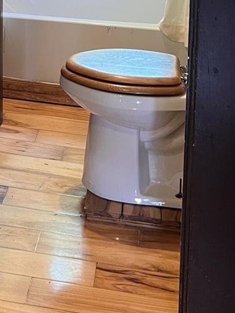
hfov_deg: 17.8
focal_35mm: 81
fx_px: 733
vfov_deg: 21.7
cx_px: 3
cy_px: -97
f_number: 1.5
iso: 250
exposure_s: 1/60
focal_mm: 5.7
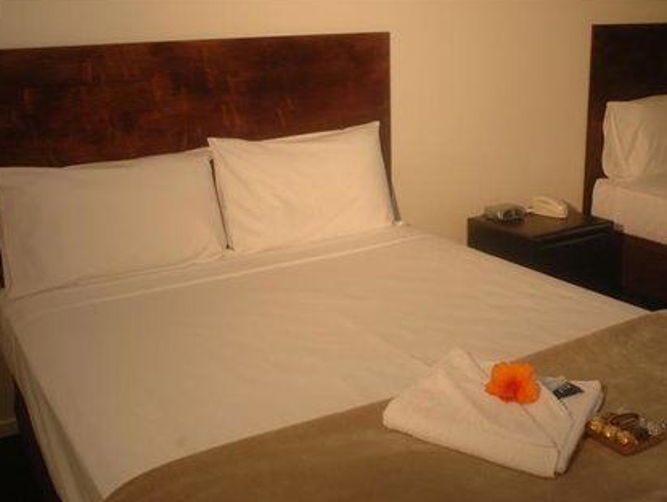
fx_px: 771
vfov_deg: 36.0
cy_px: 249
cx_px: 376
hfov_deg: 46.7
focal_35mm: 40
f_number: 5.6
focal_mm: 24
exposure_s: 1/13
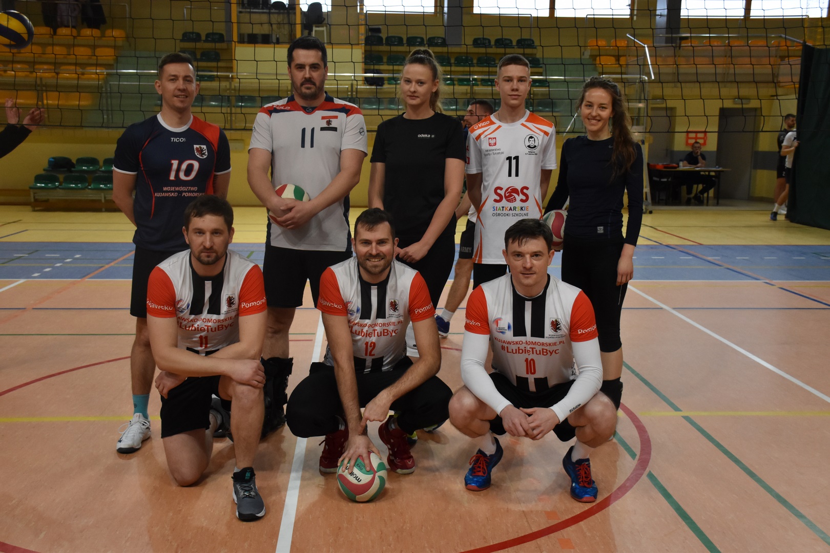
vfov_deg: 34.2
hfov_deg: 49.6
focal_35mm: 39
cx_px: 415
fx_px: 899
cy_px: 276
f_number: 3.8
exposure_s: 1/500
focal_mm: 26
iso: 1800
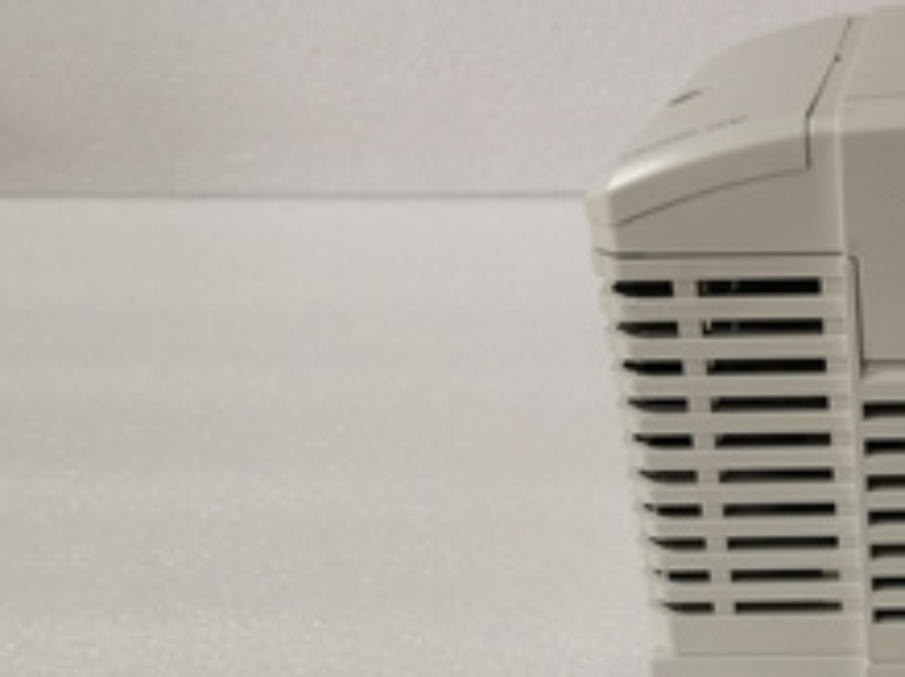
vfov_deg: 29.5
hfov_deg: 34.9
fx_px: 1254
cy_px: 555
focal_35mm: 48
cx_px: 959
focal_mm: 3.95
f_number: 2.2
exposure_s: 1/36
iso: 160
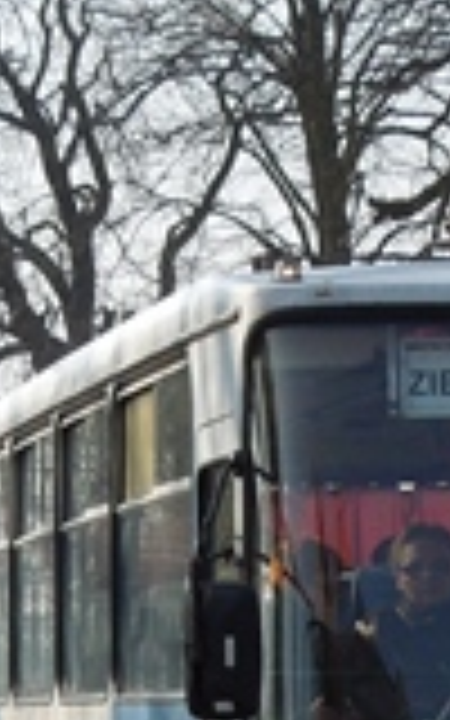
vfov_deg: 7.3
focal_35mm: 286
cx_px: 216
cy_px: 896
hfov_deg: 4.6
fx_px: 5612
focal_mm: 9.8
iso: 100
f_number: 4.2
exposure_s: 1/500
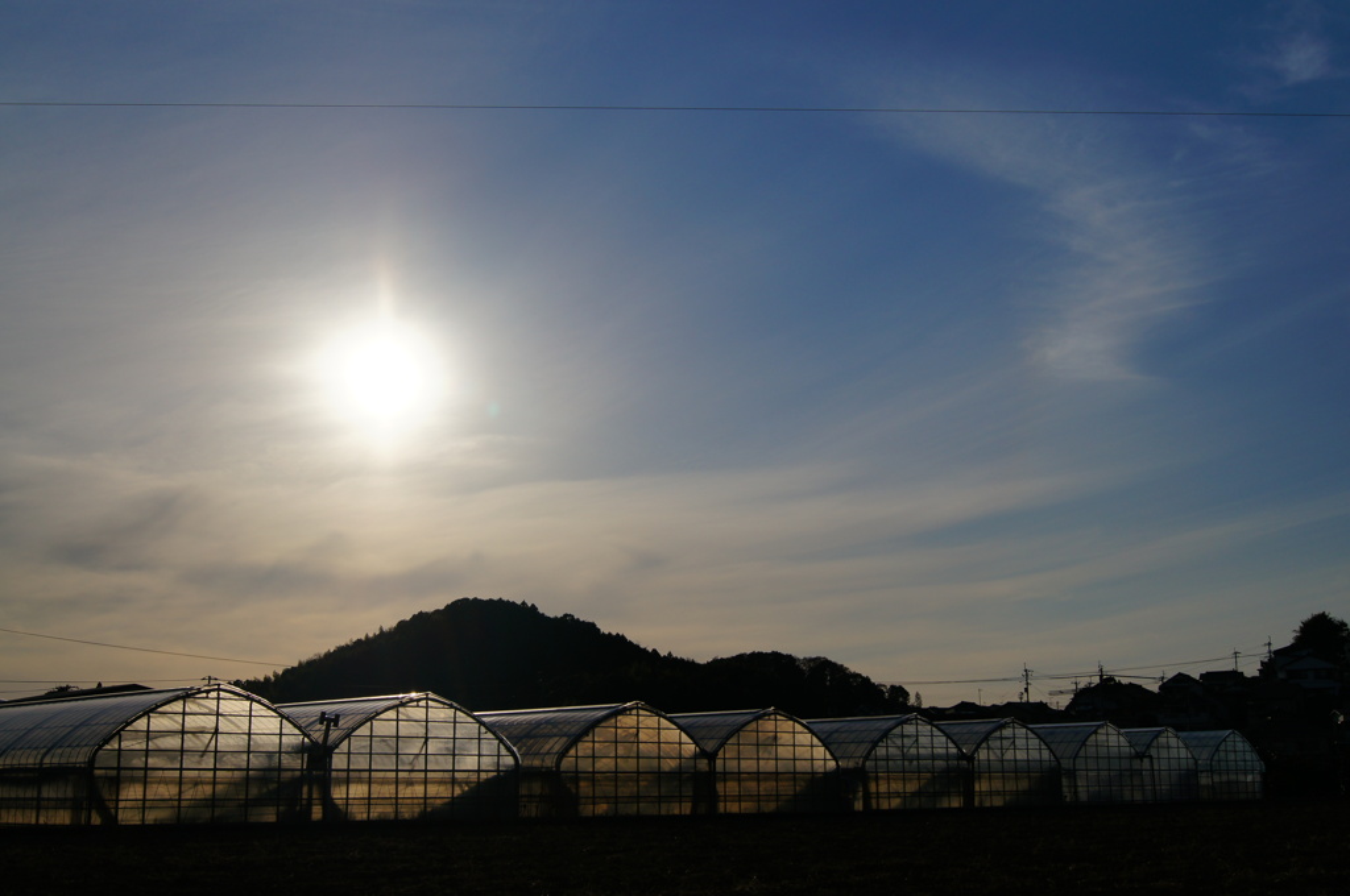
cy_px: 448
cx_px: 675
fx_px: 1573
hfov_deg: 46.5
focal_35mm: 42
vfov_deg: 31.8
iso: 100
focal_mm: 28
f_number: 10
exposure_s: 1/2500
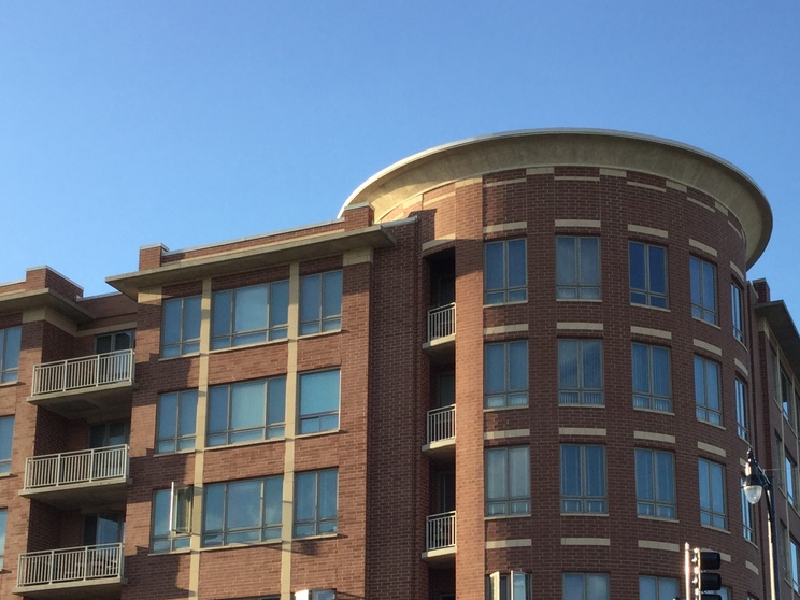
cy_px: 527
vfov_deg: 23.8
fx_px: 1387
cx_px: 467
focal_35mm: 60
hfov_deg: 32.1
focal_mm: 3.3
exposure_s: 1/431
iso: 25
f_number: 2.4
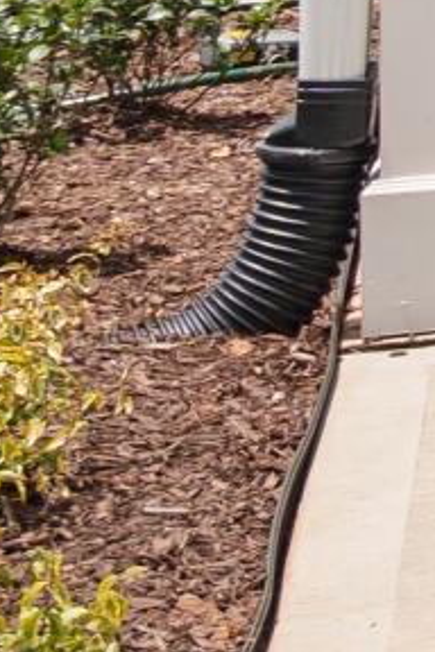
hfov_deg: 3.9
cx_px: 3111
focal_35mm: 250
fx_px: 4531
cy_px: -795
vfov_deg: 7.8
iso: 100
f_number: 6.7
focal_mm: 24
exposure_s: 1/90
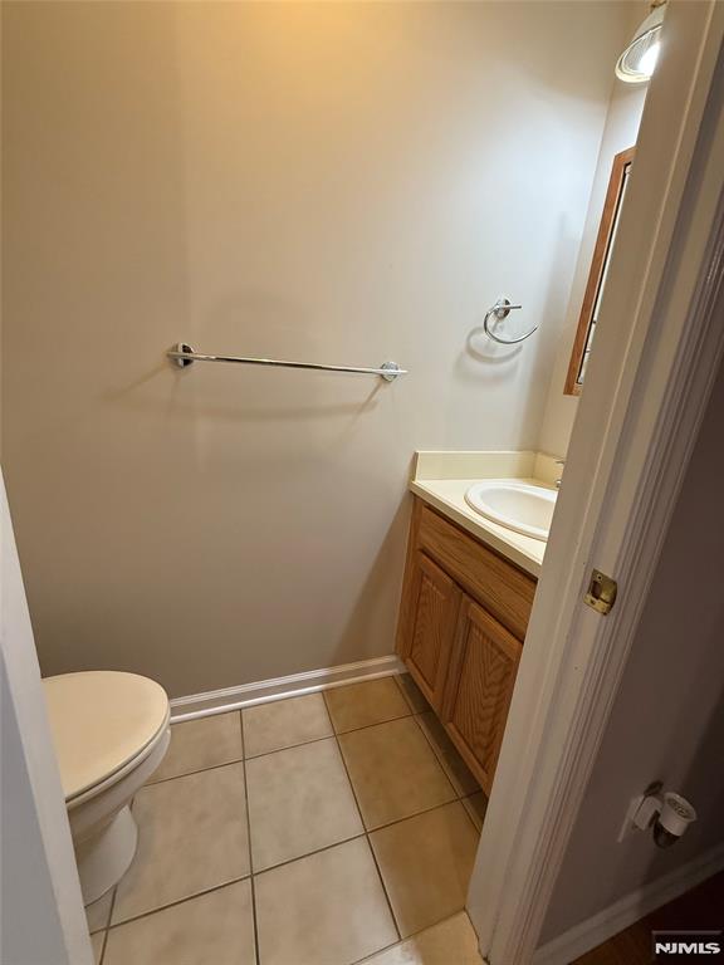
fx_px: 390
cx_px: 362
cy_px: 482
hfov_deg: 85.7
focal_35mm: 14
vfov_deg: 102.1
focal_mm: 2.22
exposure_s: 1/120
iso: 200
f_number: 2.2
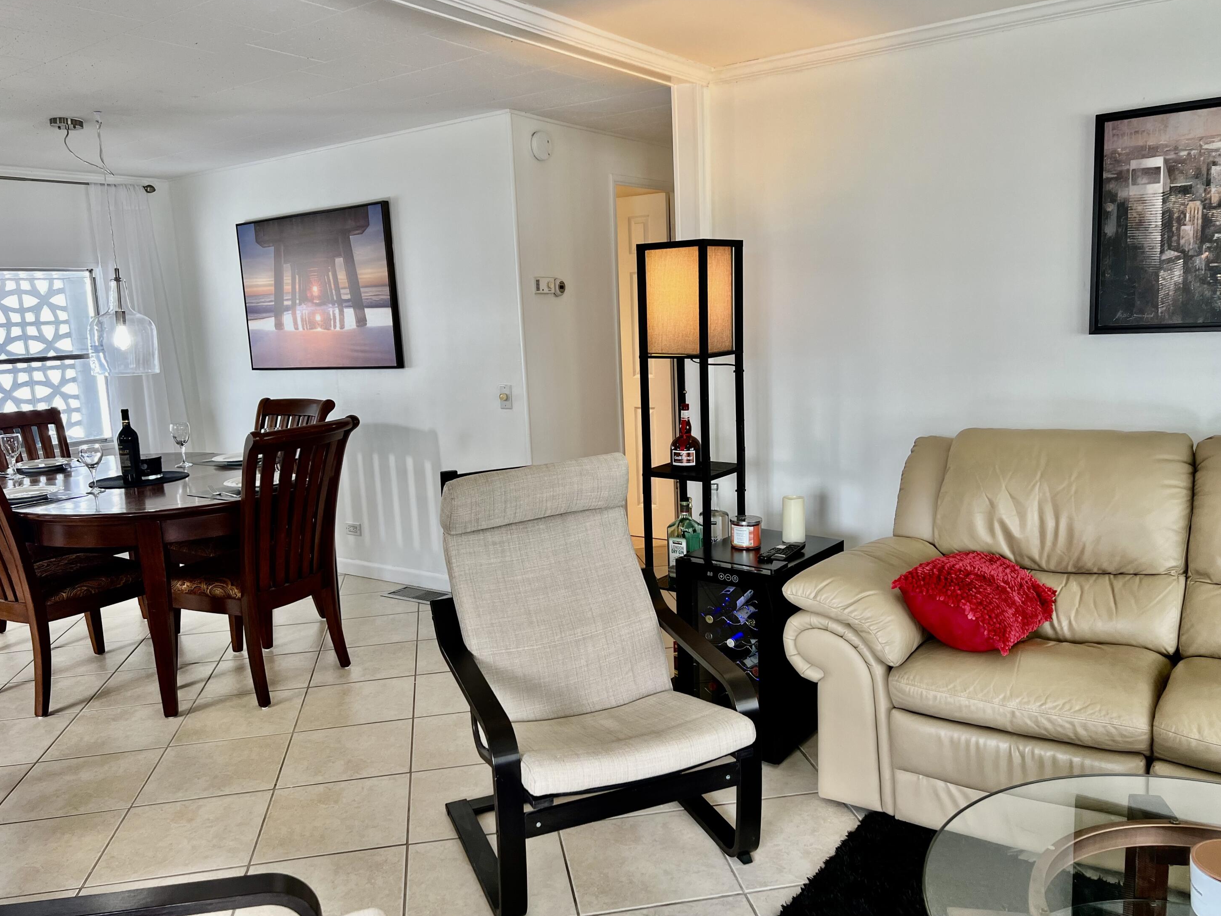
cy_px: 443
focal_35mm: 27
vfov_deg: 51.3
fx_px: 952
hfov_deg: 65.3
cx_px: 592
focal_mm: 5.7
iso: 80
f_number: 1.5
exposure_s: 1/120
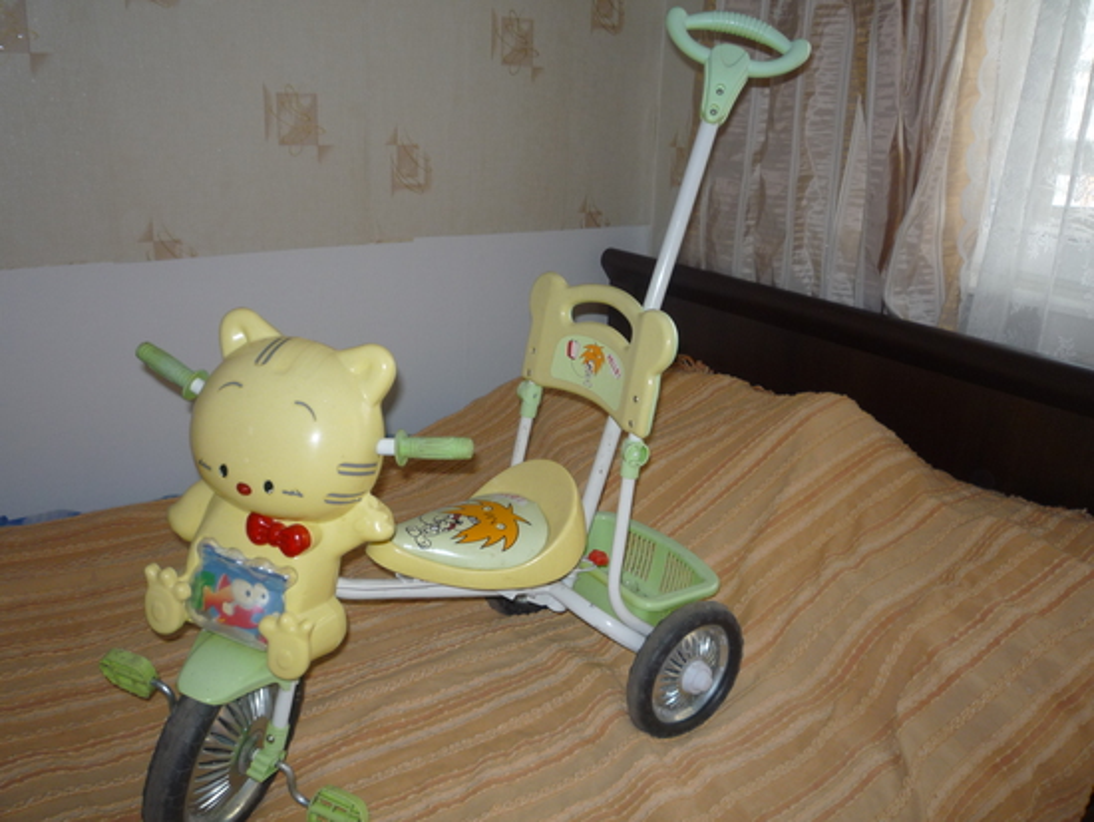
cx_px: 547
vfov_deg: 46.8
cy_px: 411
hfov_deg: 59.9
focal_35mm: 30
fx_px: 949
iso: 100
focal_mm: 5.2
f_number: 3.3
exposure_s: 1/30
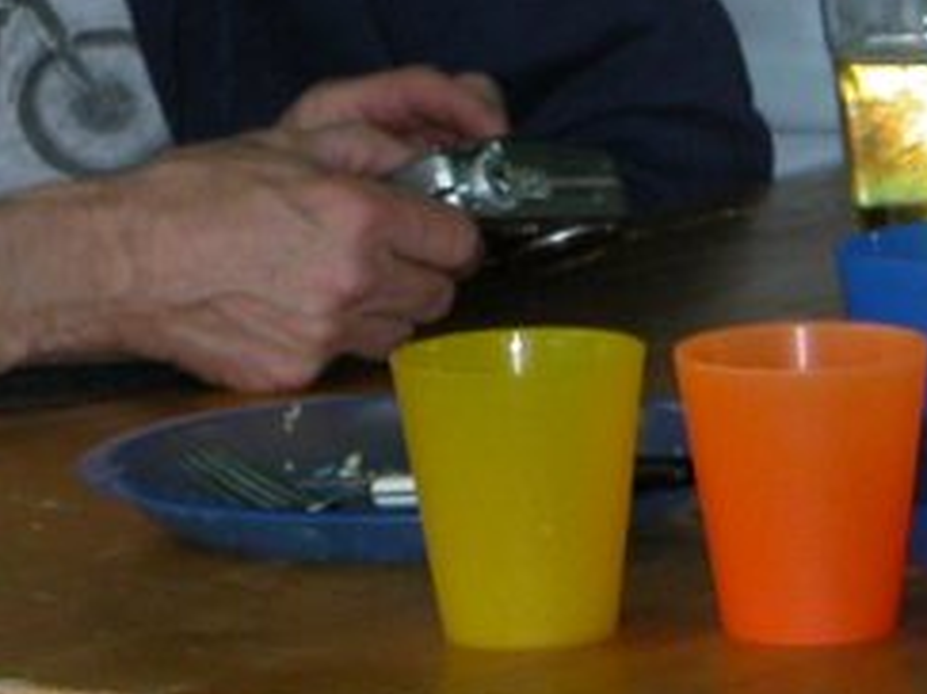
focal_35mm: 610
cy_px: -175
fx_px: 16327
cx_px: 256
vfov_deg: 2.4
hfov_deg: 3.3
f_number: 3.9
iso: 200
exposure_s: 1/125
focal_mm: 37.7
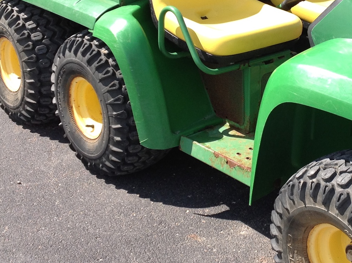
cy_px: 68
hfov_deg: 27.1
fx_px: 721
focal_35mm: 71
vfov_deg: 20.5
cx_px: 257
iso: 50
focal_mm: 4.28
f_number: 2.4
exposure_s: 1/737
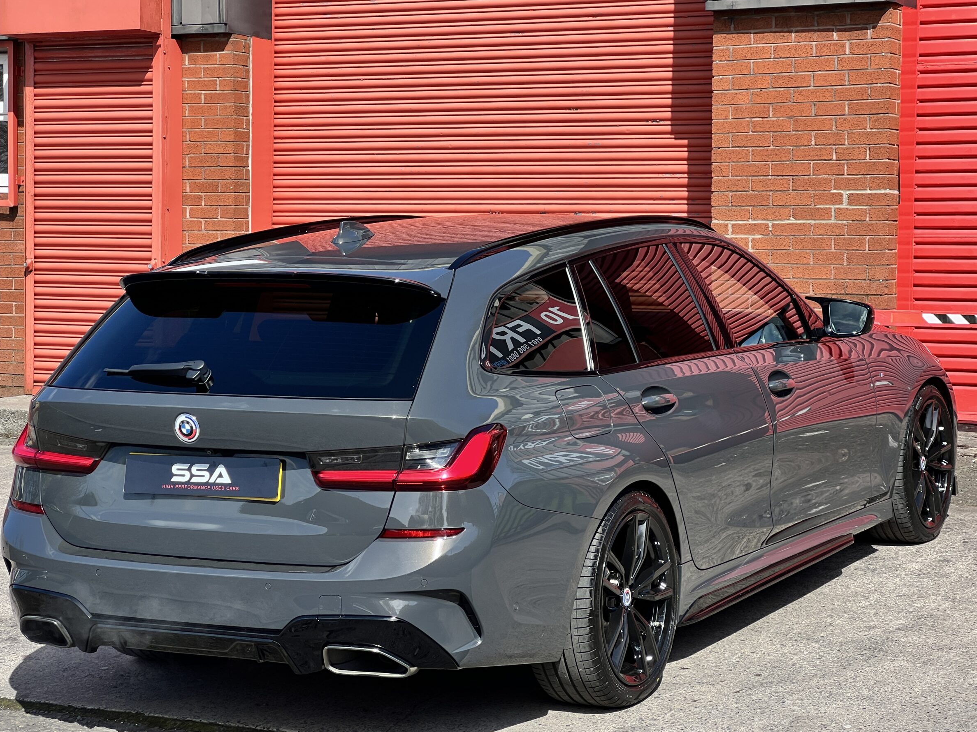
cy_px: 344
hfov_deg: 23.6
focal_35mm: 83
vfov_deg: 17.8
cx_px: 490
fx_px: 2342
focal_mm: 9
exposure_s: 1/401
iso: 32
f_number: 2.8
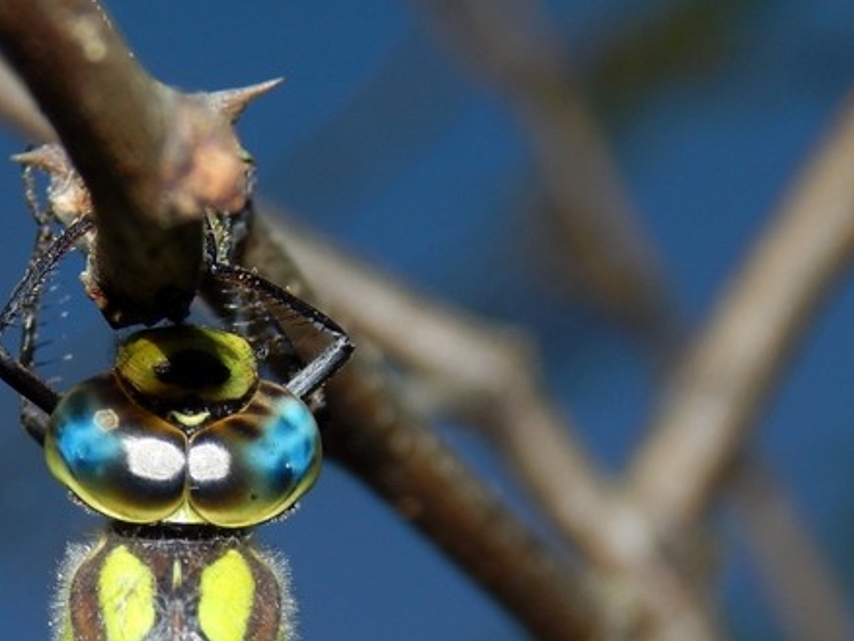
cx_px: 203
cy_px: 555
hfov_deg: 9.4
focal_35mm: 210
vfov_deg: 7.1
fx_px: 5184
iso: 125
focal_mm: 20.5
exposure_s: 1/500
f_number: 9.2
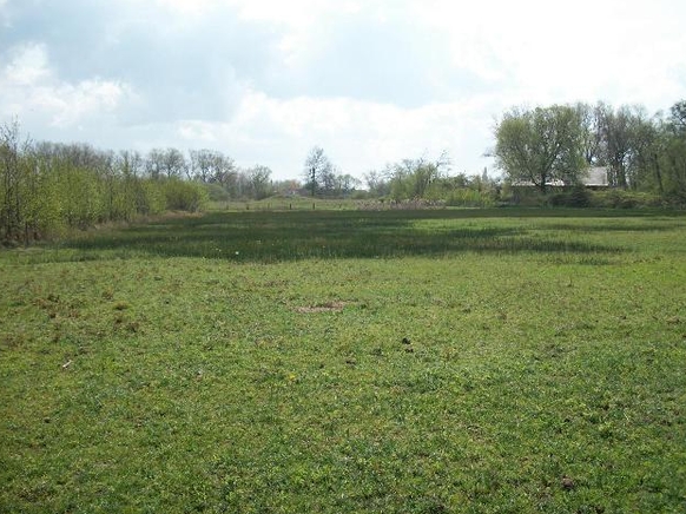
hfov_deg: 55.4
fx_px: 654
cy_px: 263
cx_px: 343
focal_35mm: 33
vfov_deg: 42.9
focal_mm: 5.7
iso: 80
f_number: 8.8
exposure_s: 1/160
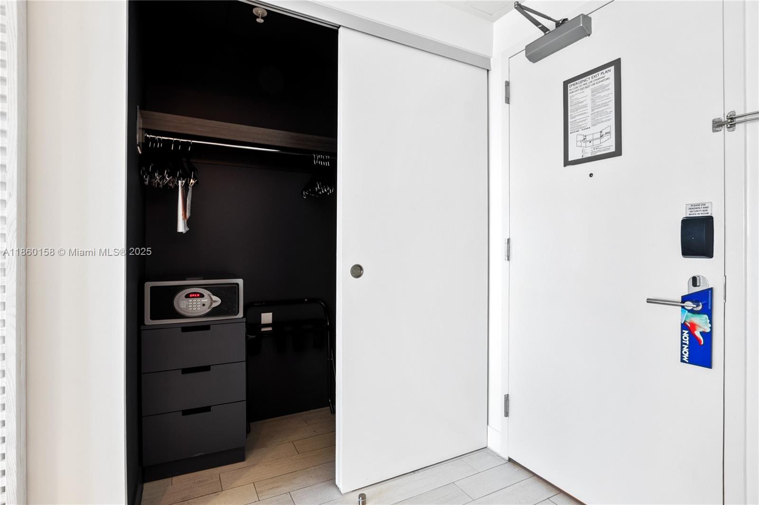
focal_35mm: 15
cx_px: 380
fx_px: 316
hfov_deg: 100.4
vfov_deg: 77.3
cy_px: 252
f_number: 8
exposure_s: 2
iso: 200
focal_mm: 10
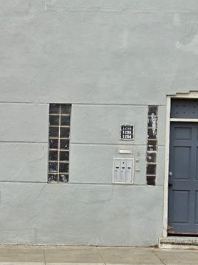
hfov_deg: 15.5
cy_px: 160
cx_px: -9
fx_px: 710
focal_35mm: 93
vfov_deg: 21.1
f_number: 1.8
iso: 25
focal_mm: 5.4
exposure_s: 1/1157
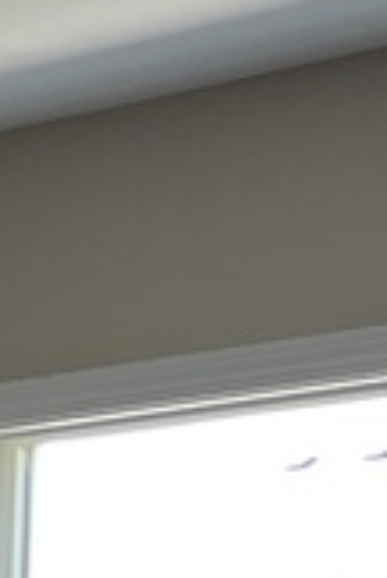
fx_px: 3845
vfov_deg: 8.0
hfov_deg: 4.9
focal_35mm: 239
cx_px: -1374
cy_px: 1330
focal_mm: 5.7
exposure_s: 1/120
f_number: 1.5
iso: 80
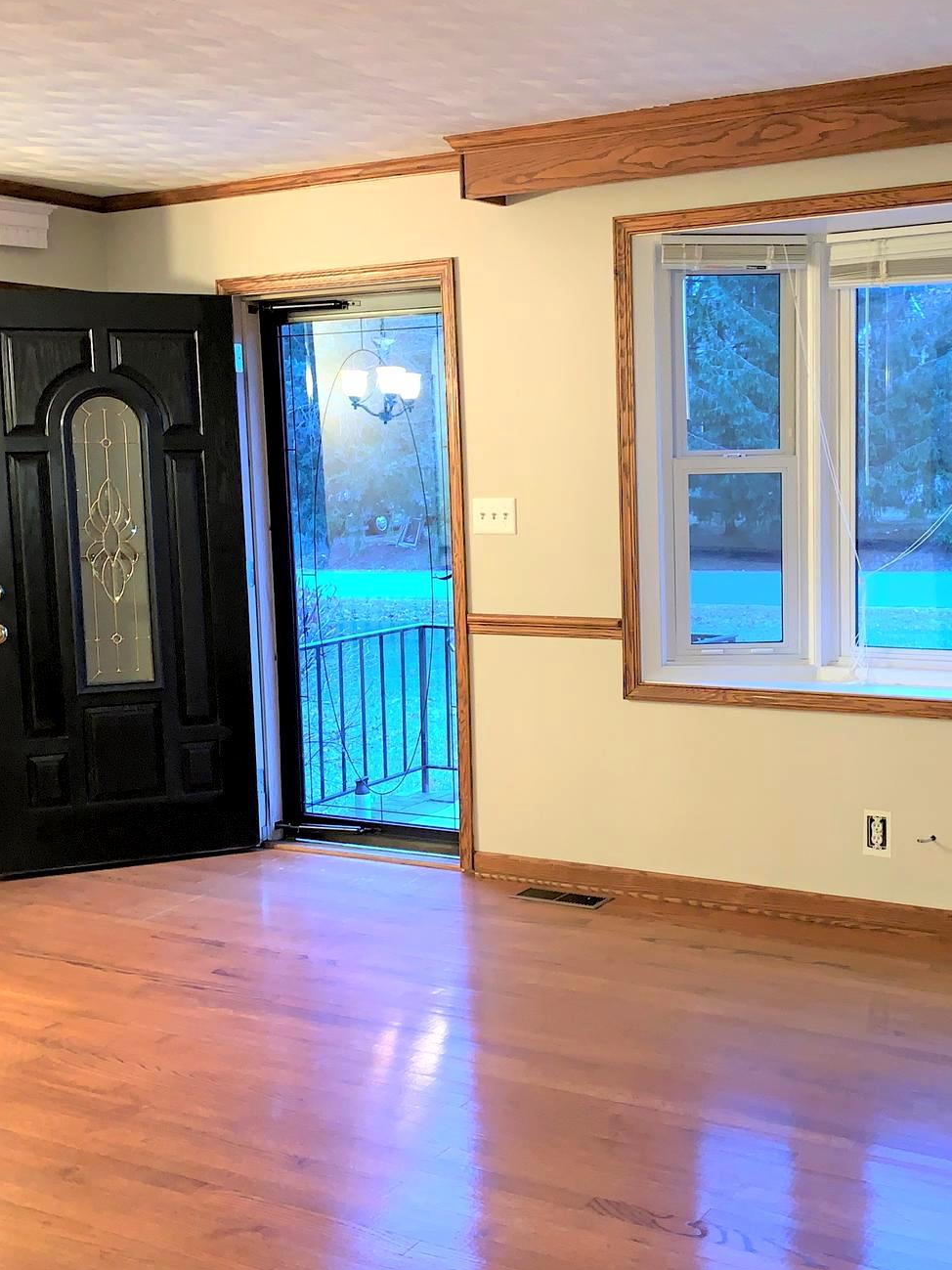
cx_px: 671
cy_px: 663
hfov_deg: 34.6
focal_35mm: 41
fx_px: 1504
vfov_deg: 45.8
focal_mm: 4.25
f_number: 1.8
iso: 100
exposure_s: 1/6
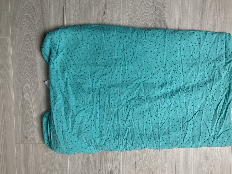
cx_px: 123
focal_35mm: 30
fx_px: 201
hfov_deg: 59.9
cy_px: 82
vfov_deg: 46.8
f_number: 1.8
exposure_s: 1/60
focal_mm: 3.99
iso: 125
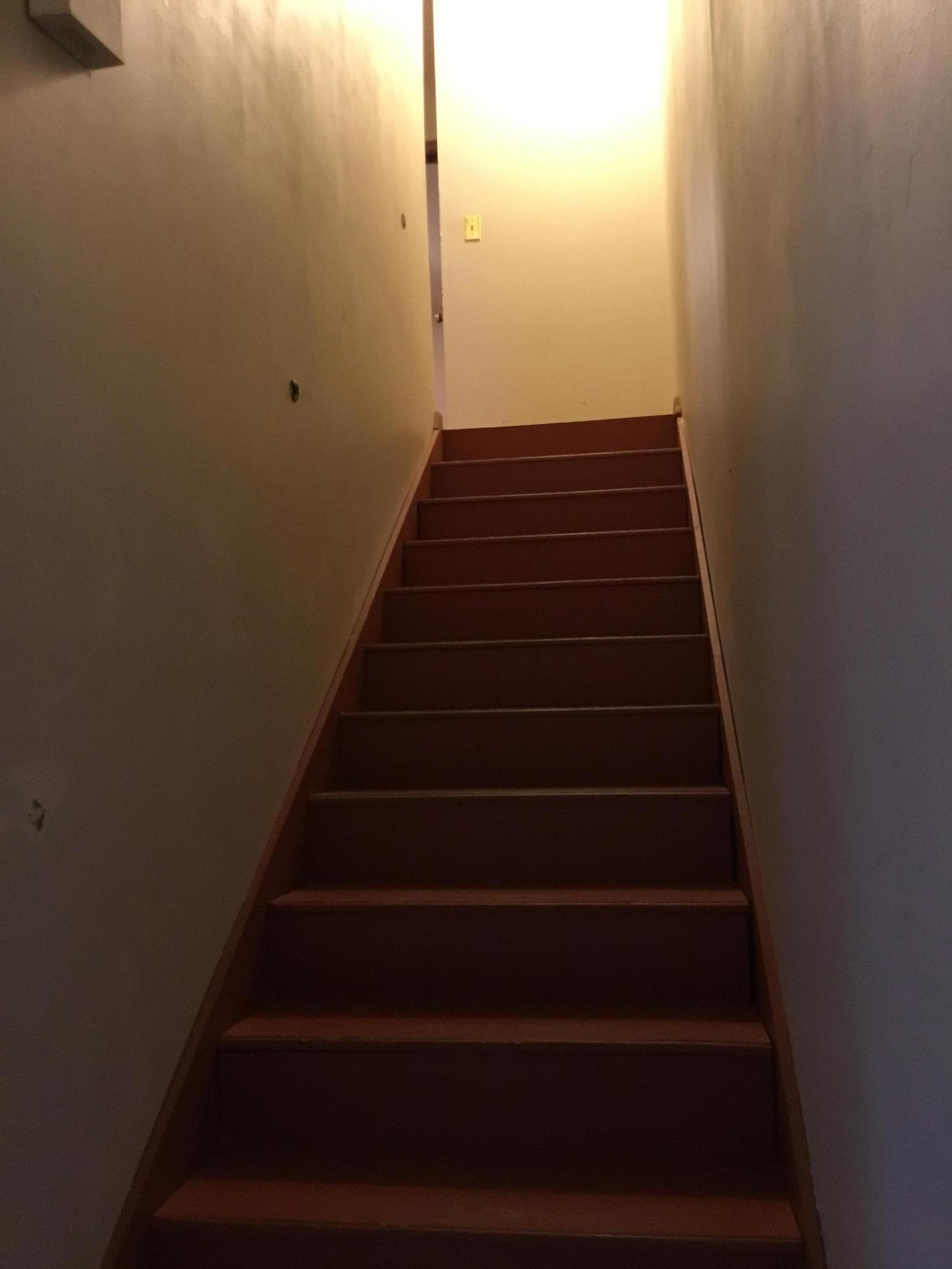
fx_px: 1137
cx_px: 476
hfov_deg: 45.4
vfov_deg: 58.4
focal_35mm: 31
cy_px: 634
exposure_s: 1/15
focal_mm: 3.3
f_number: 2.4
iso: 400
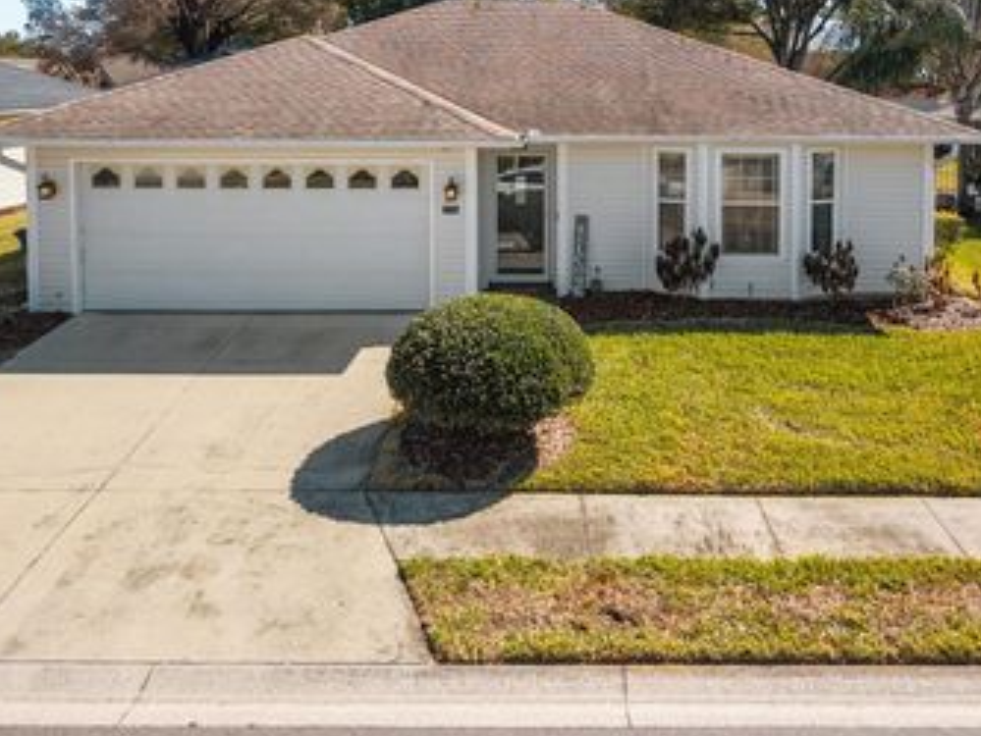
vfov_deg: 38.9
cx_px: 566
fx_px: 1021
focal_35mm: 36
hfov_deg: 51.1
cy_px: 205
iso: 100
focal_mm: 8.67
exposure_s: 1/50
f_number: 1.8
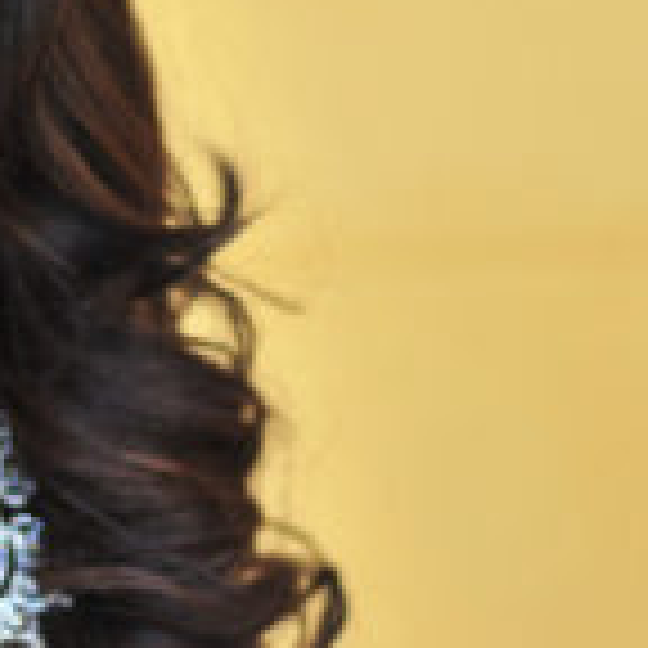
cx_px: -36
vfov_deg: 6.3
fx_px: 5930
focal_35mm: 280
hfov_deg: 6.2
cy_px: 162
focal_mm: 50
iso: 160
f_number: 1.8
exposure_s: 1/1000
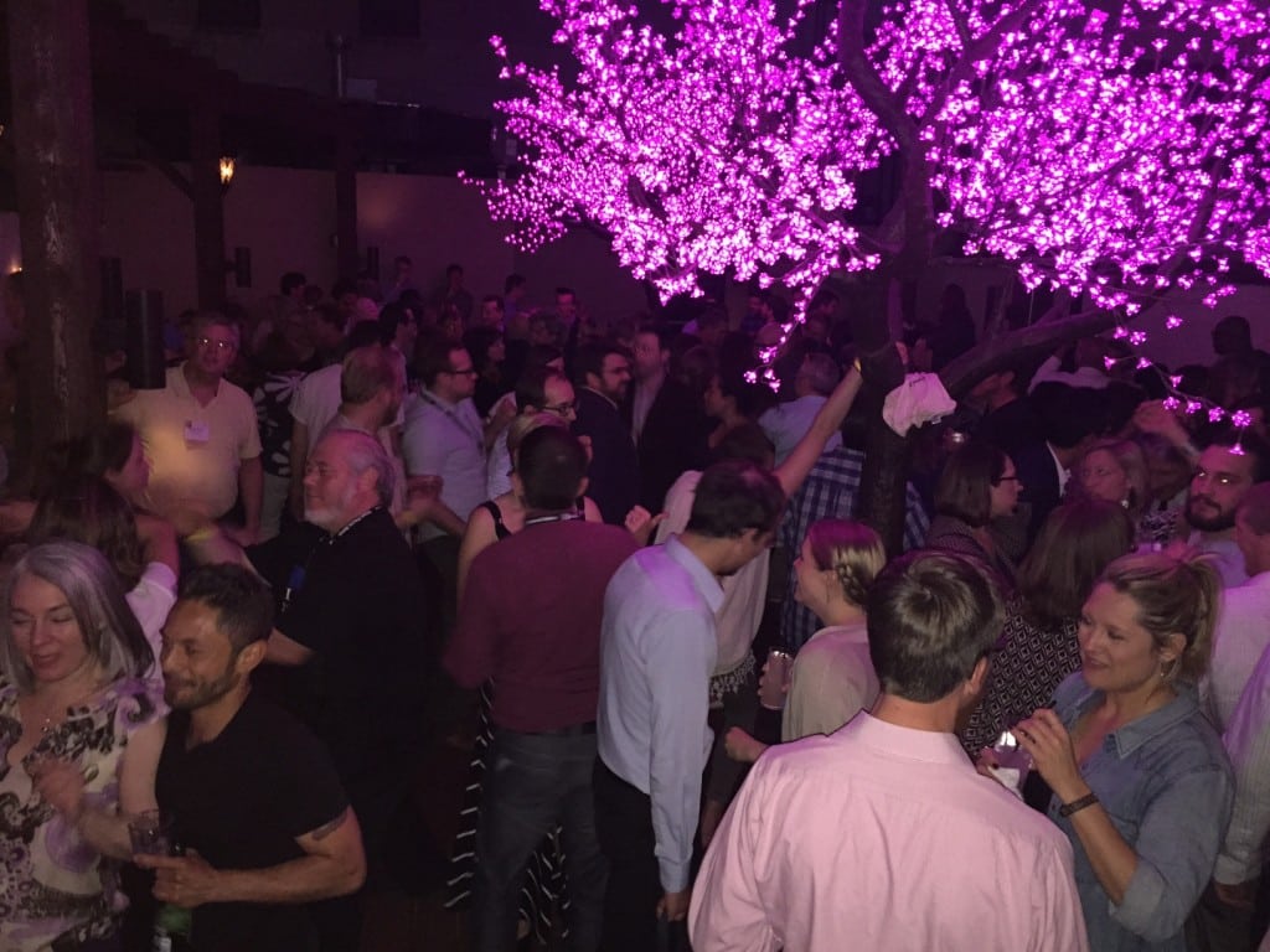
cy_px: 476
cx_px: 635
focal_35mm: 29
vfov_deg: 48.2
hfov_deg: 61.7
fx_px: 1064
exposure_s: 1/16
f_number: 2.2
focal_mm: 4.15
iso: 500
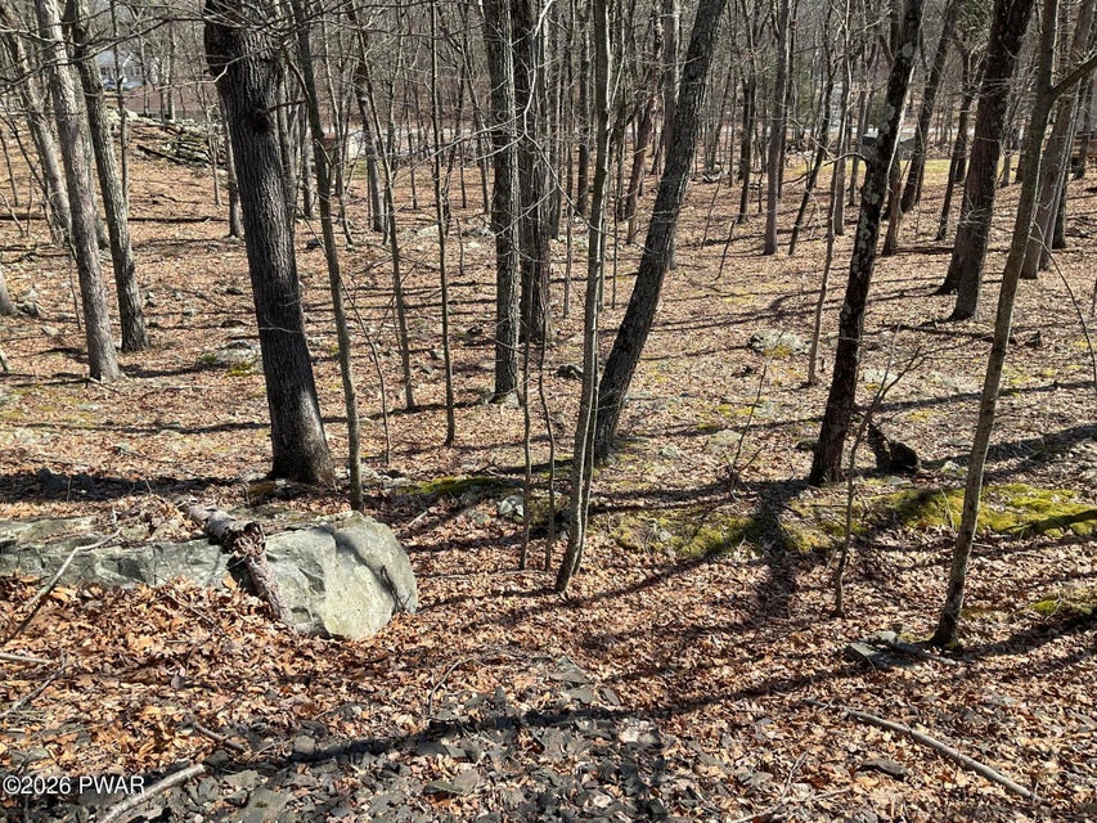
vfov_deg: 48.2
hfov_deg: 61.7
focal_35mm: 29
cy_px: 412
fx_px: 919
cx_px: 548
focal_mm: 3
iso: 25
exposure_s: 1/804
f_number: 1.8
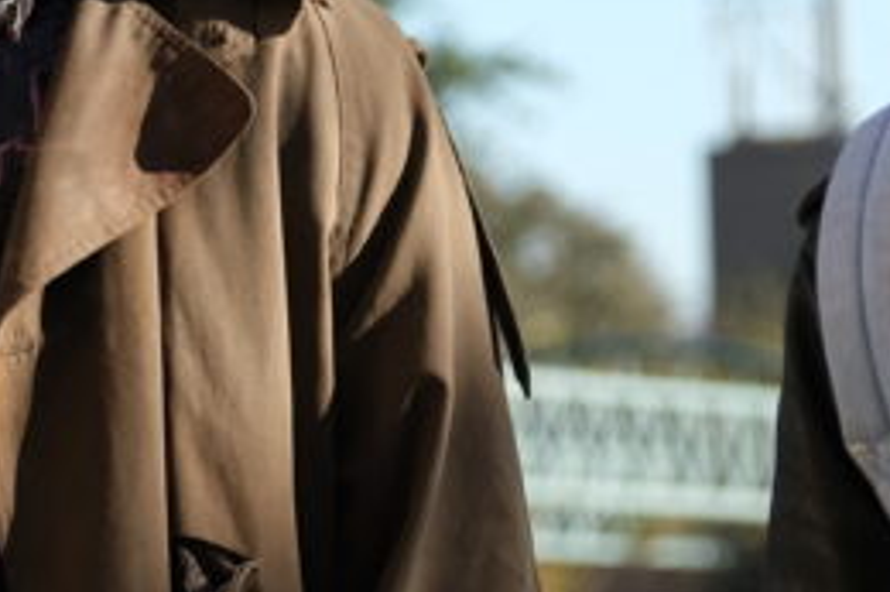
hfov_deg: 5.4
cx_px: 318
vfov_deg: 3.6
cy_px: 541
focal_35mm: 383
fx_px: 9462
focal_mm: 55
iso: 160
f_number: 2.8
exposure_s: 1/1000
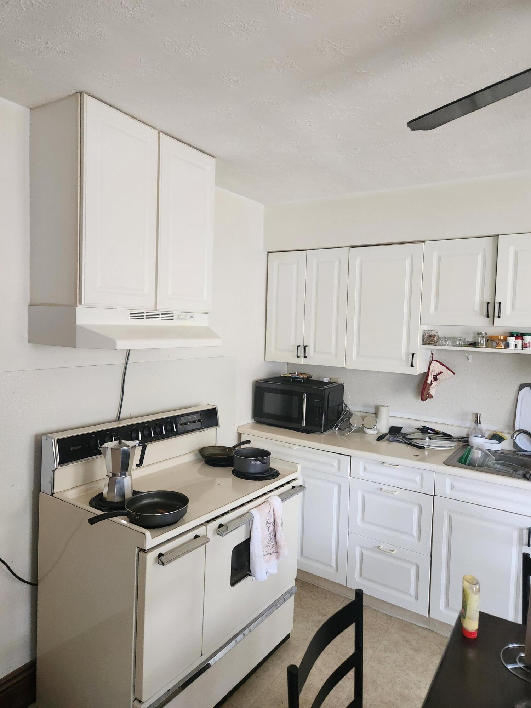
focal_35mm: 23
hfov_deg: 58.9
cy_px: 354
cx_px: 266
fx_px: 470
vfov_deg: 73.9
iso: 500
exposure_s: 1/120
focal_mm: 5.4
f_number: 1.8
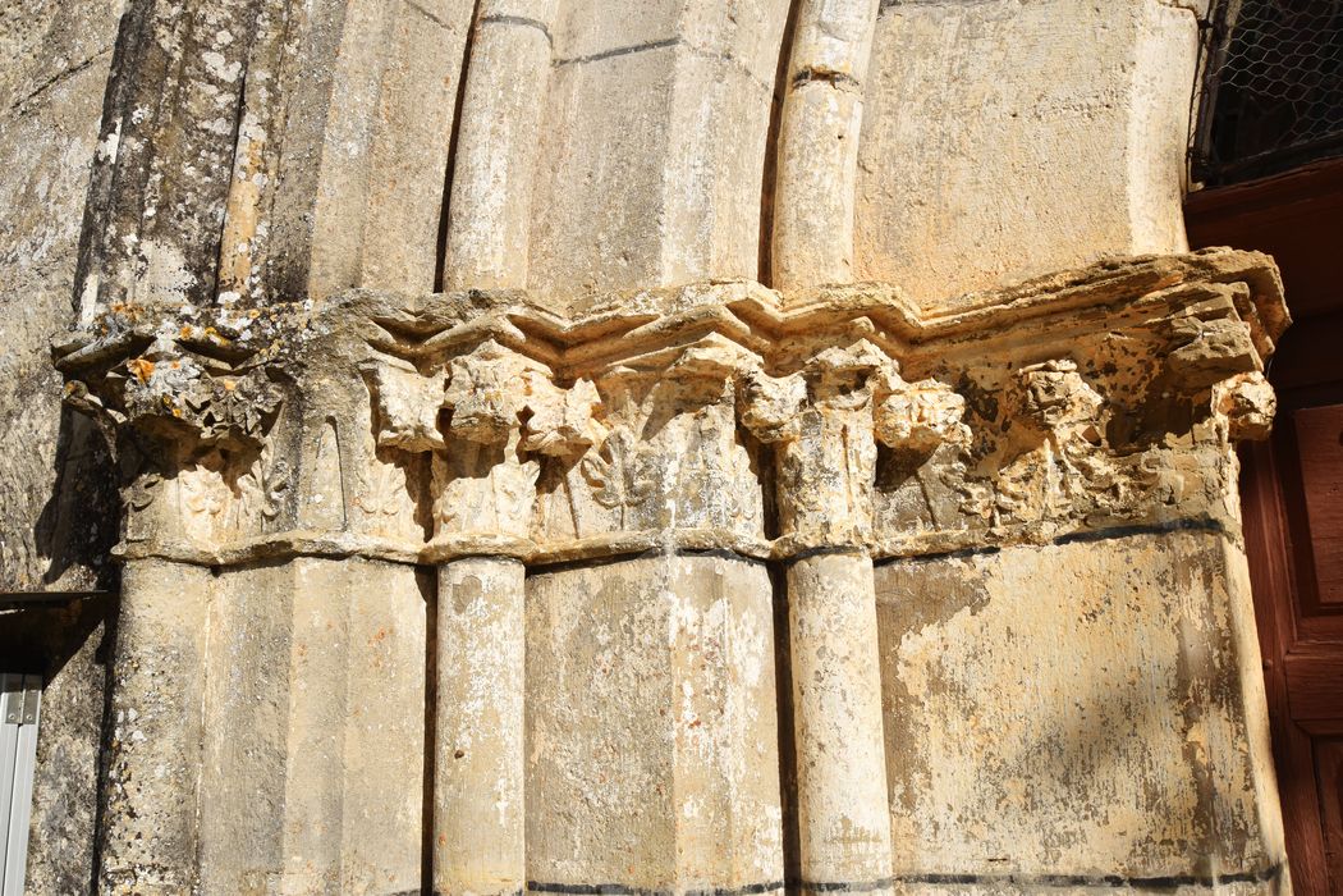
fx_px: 1119
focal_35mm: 30
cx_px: 672
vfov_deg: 43.6
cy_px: 448
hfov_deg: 61.9
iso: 200
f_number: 11
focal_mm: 20
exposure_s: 1/500
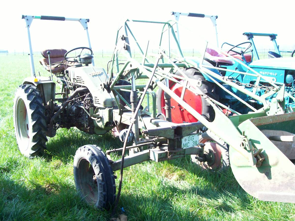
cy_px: 110
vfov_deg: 34.3
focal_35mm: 42
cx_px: 148
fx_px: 358
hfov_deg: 44.8
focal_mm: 7
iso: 80
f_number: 2.9
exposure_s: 1/196
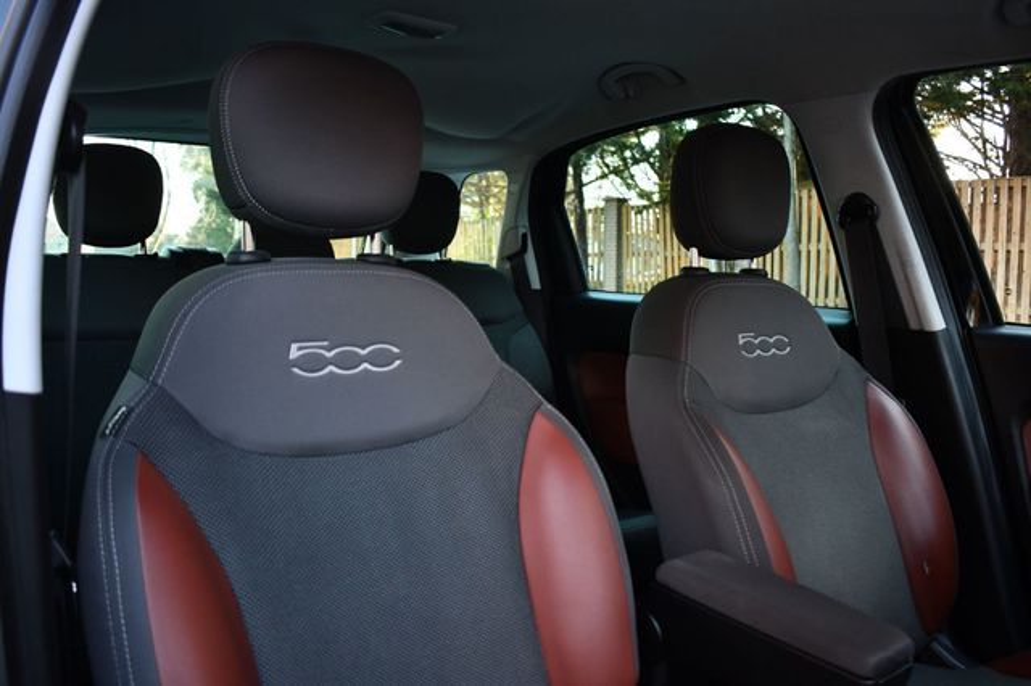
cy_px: 343
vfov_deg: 42.3
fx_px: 887
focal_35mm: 31
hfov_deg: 60.3
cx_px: 516
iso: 1100
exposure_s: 1/125
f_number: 3.8
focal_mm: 21
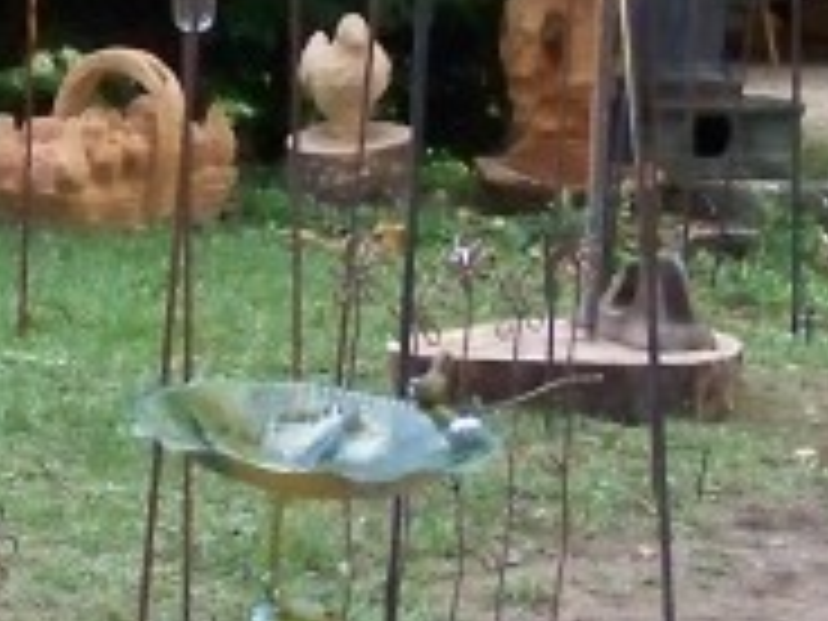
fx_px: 4401
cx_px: -117
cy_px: 410
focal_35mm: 184
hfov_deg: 10.6
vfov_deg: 8.1
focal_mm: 5.85
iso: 400
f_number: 2.8
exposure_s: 1/500
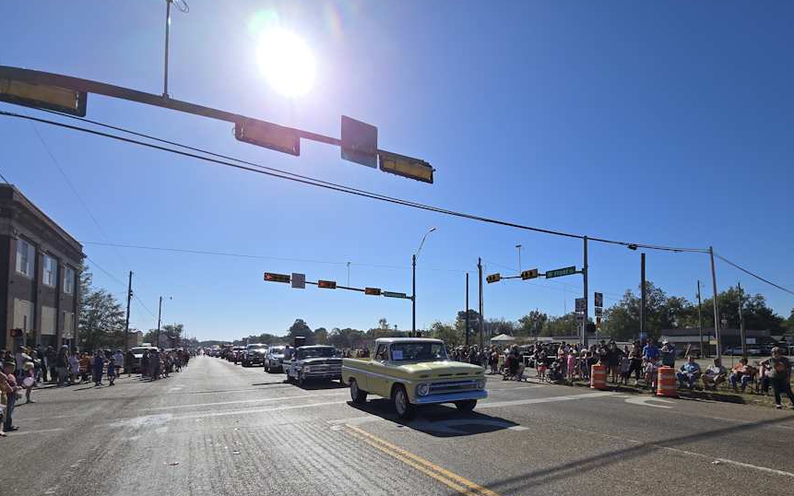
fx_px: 346
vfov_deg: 69.0
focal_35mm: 16
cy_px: 336
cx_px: 451
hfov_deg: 97.2
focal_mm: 2.2
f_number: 2.2
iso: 50
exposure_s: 1/4493
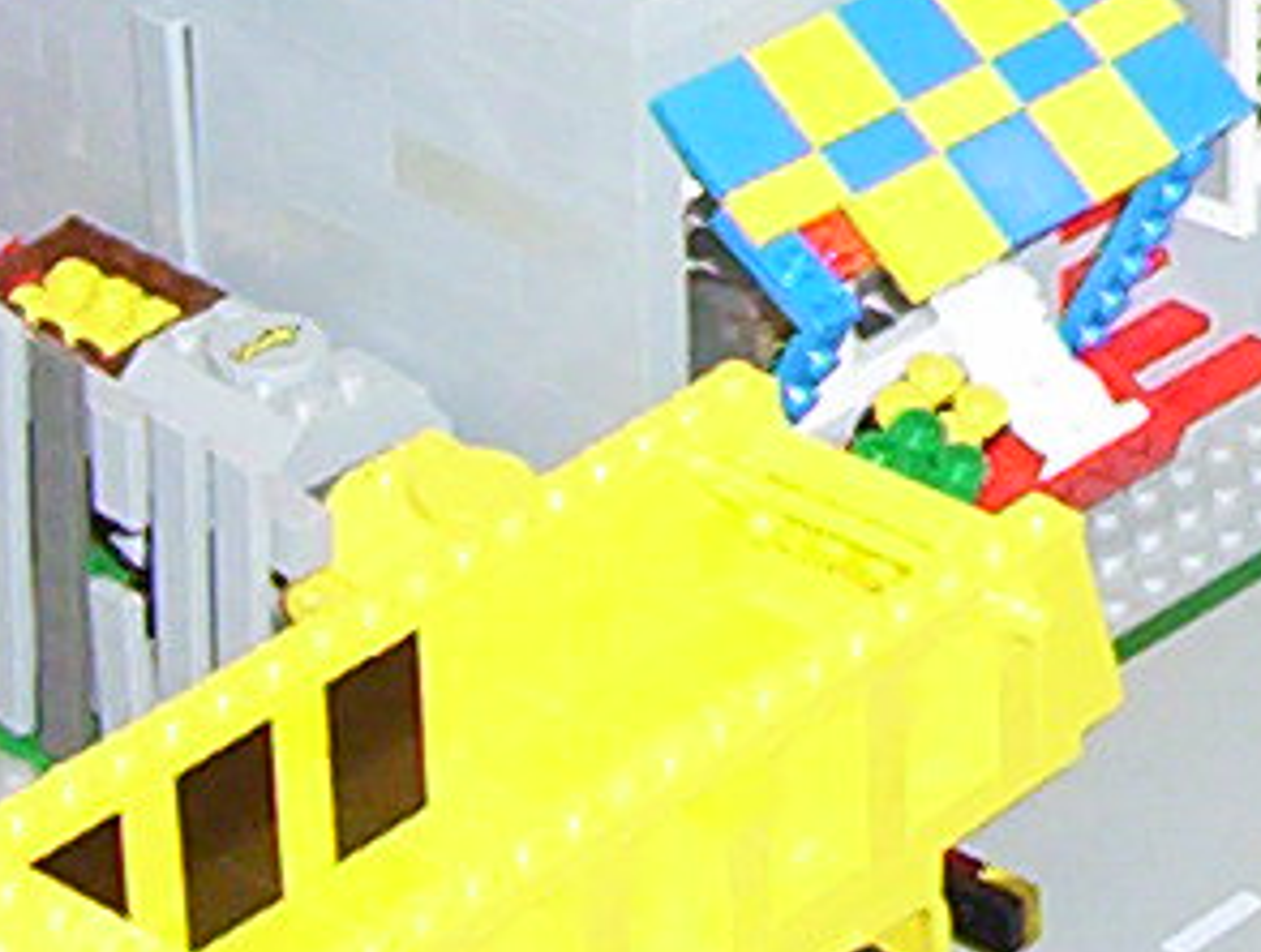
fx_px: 8728
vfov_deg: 6.1
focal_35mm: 239
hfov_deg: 8.0
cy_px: -613
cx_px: 2278
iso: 140
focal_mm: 5.77
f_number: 2.73
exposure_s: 1/60
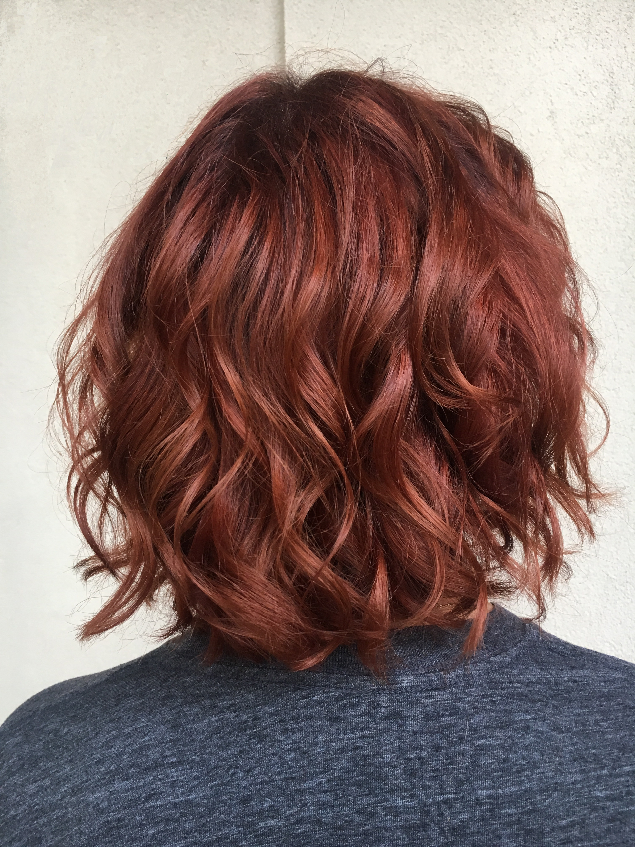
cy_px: 424
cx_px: 318
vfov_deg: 61.7
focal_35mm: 29
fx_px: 709
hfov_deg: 48.2
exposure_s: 1/30
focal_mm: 4.15
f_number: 2.2
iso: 80
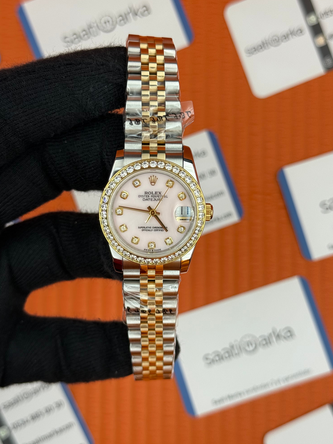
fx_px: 629
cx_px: 166
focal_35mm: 49
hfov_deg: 29.7
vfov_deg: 38.9
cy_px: 220
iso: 64
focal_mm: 6.76
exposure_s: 1/681
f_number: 1.78
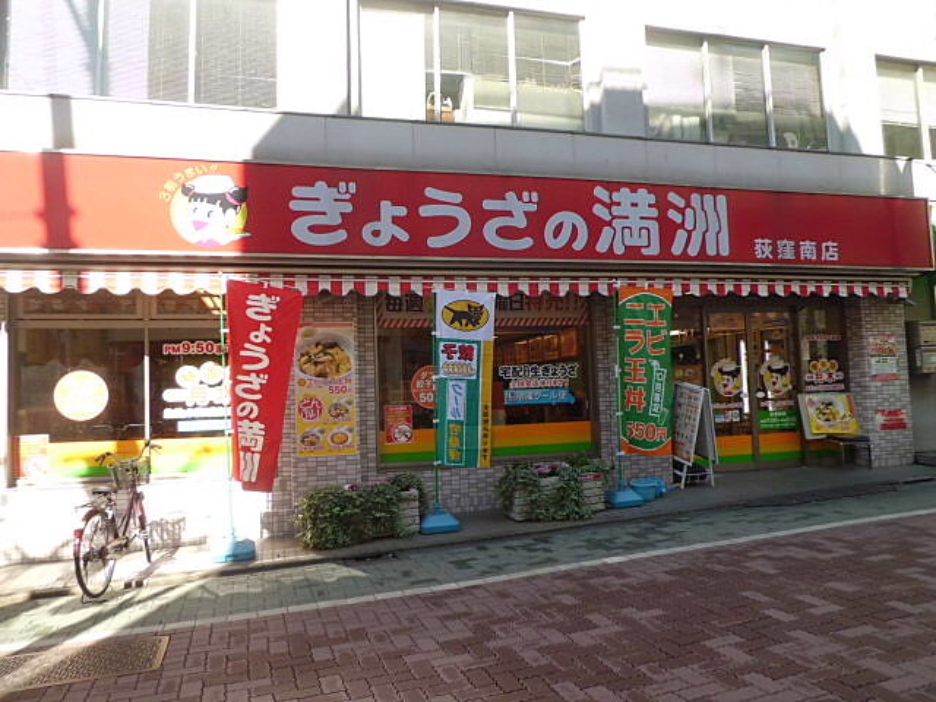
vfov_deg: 53.1
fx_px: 703
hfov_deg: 67.3
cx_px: 468
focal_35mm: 26
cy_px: 351
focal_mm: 4.7
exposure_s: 1/400
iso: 100
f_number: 2.8
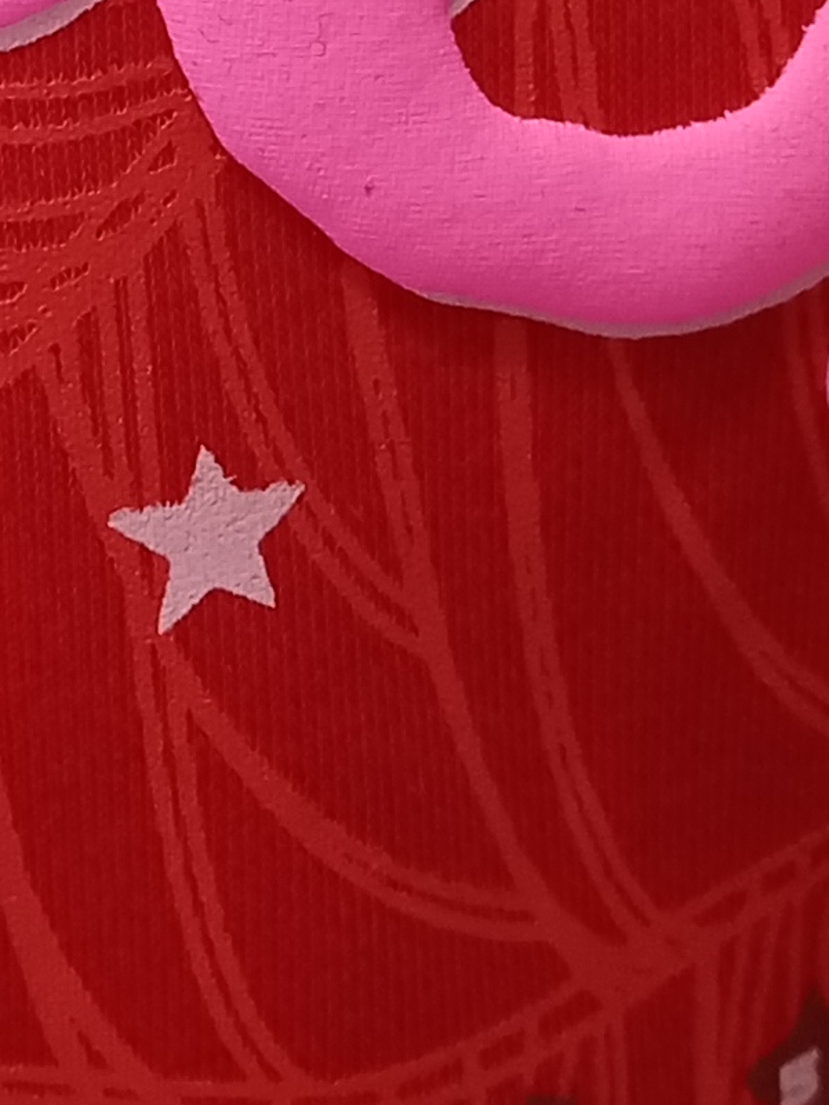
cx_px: -63
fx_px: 4310
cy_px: -284
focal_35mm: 135
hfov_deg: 10.9
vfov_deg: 14.1
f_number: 1.8
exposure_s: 1/50
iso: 103
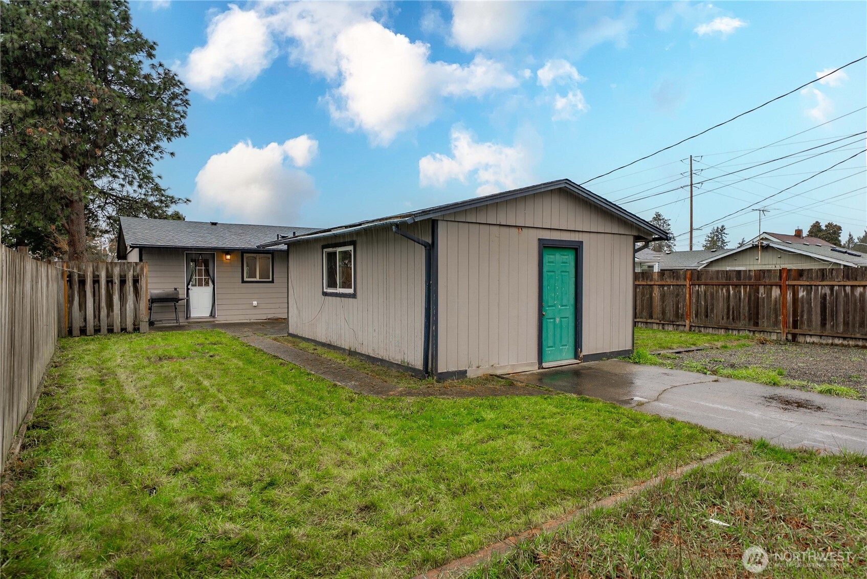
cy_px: 290
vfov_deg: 62.0
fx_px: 482
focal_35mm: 20
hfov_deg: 83.9
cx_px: 434
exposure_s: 1/40
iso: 80
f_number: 7.1
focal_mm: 20
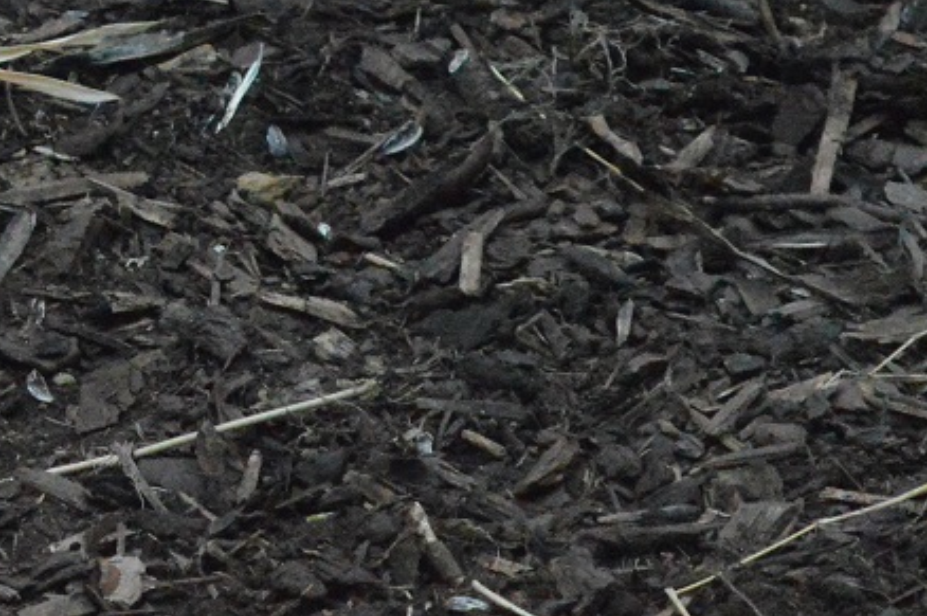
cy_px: -474
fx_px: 7867
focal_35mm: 306
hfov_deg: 6.6
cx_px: -785
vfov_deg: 4.4
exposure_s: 1/3200
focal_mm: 55
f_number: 5.6
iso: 6400
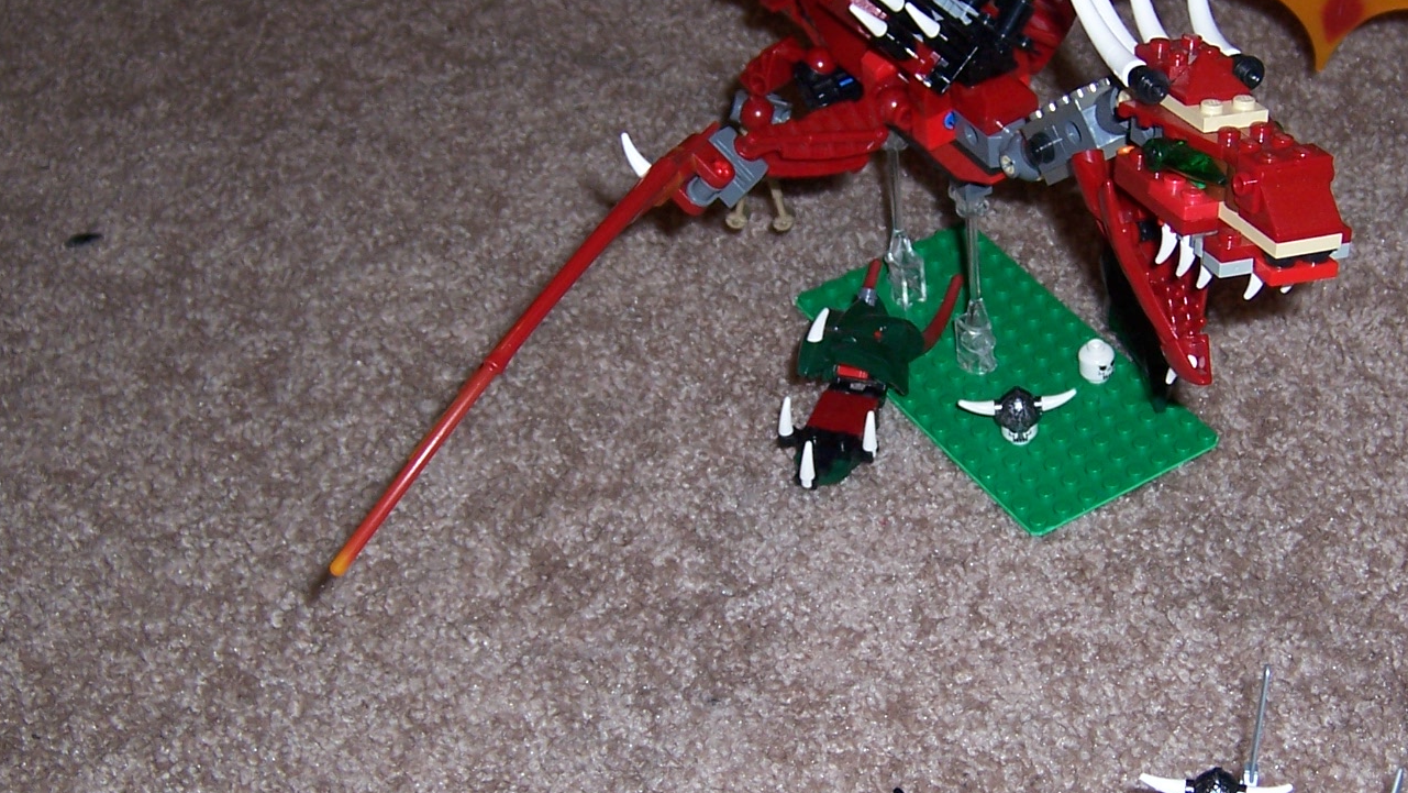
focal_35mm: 69
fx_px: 2576
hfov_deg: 30.4
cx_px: 902
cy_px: 452
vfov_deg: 17.5
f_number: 3.4
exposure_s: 1/60
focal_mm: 8.2
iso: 80
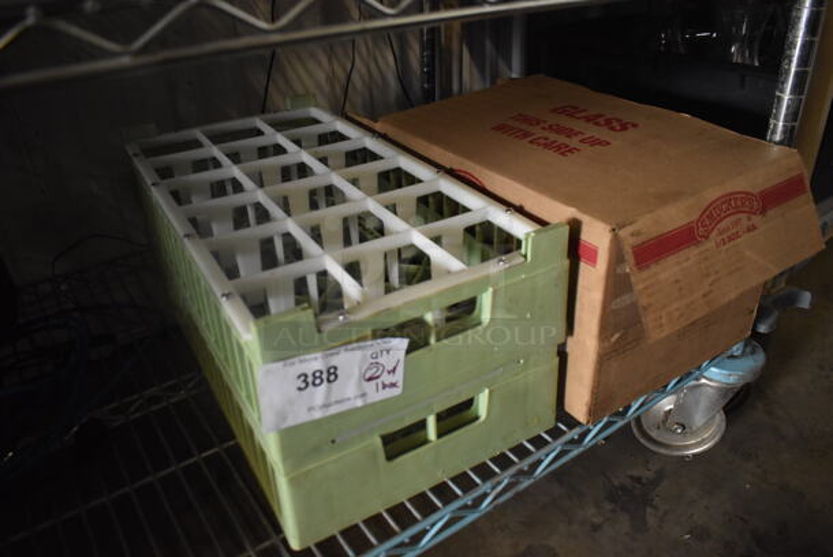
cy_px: 278
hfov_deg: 67.3
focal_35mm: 27
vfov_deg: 48.0
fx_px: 625
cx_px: 416
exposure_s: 1/125
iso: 2800
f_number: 3.5
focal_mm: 18
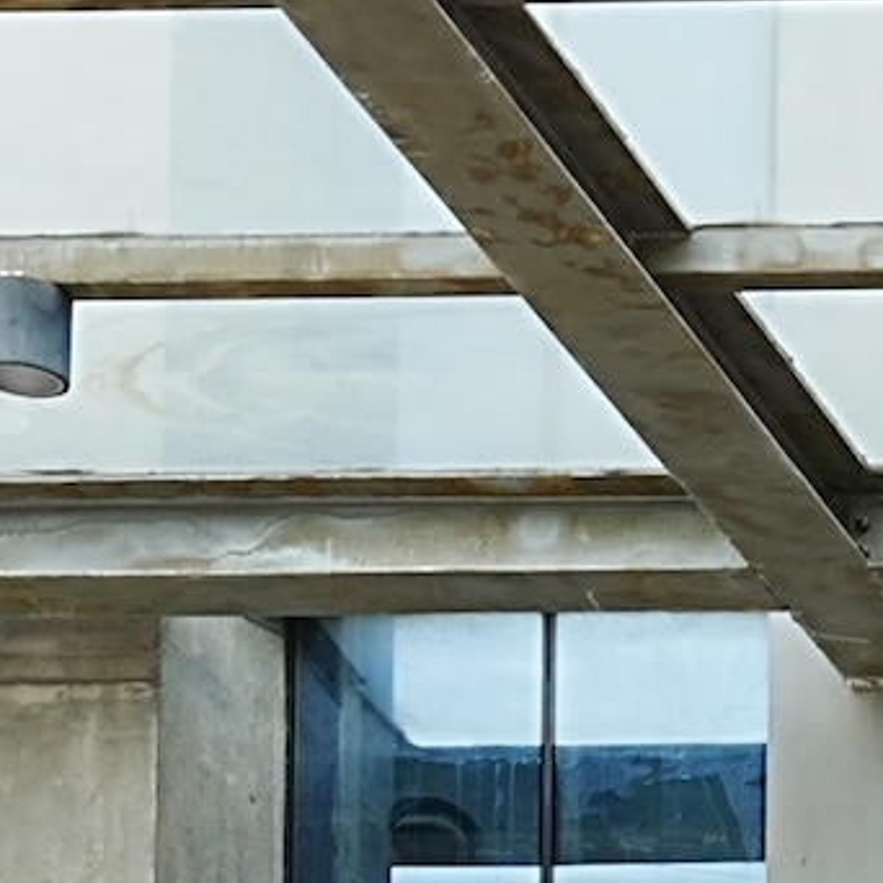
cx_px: 2262
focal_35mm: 179
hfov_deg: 8.7
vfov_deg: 8.8
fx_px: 5166
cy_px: 2127
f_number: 4
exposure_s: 1/30
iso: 160
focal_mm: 24
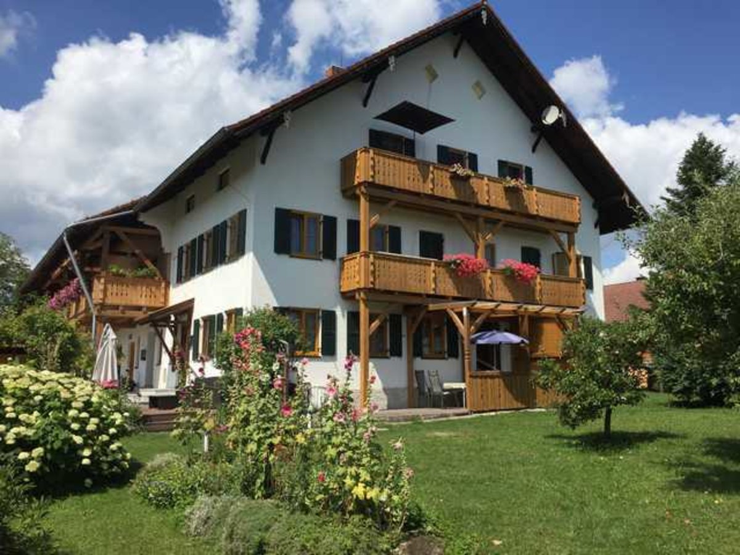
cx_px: 370
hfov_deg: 61.7
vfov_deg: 48.2
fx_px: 620
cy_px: 278
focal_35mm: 29
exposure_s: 1/2825
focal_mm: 4.15
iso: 32
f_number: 2.2
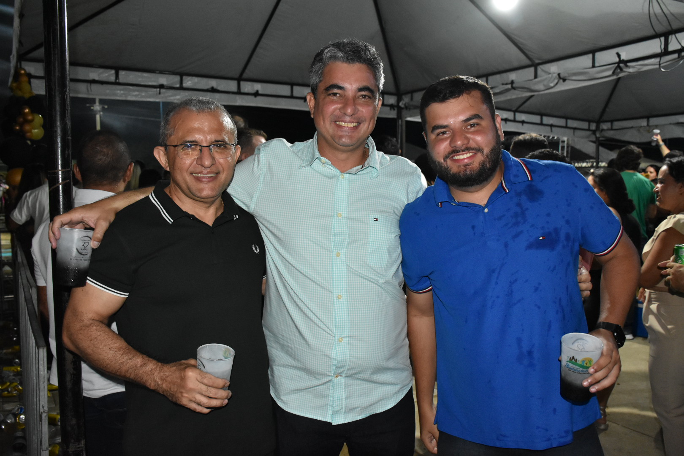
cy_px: 228
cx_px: 342
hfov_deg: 61.9
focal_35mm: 30
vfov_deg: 43.6
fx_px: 570
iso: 2500
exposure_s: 1/100
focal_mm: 20
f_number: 3.5
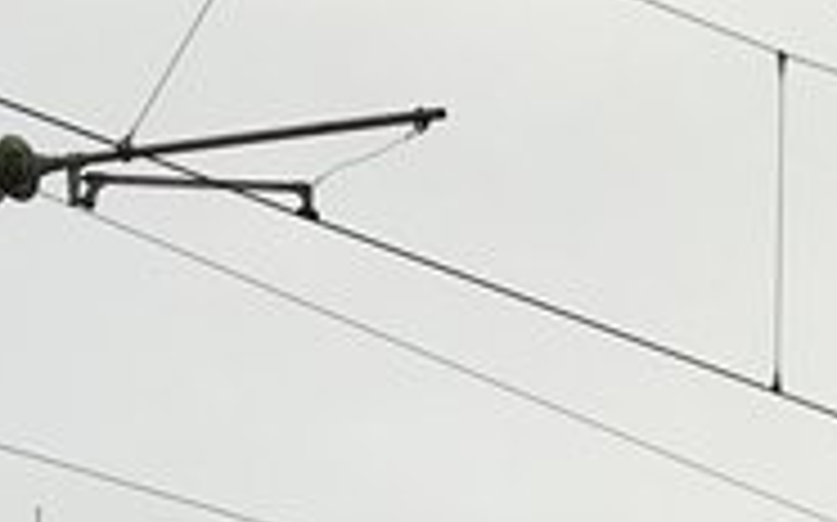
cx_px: 1431
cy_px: 1692
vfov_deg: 6.0
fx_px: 4514
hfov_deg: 10.1
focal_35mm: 198
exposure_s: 1/190
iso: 25
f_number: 2.2
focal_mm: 4.15
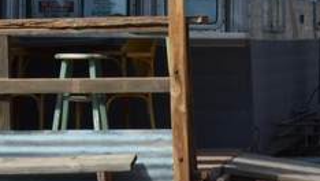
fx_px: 2038
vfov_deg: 5.1
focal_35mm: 240
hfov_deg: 8.6
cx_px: -287
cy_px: -27
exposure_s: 1/200
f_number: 7.1
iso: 100
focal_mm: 28
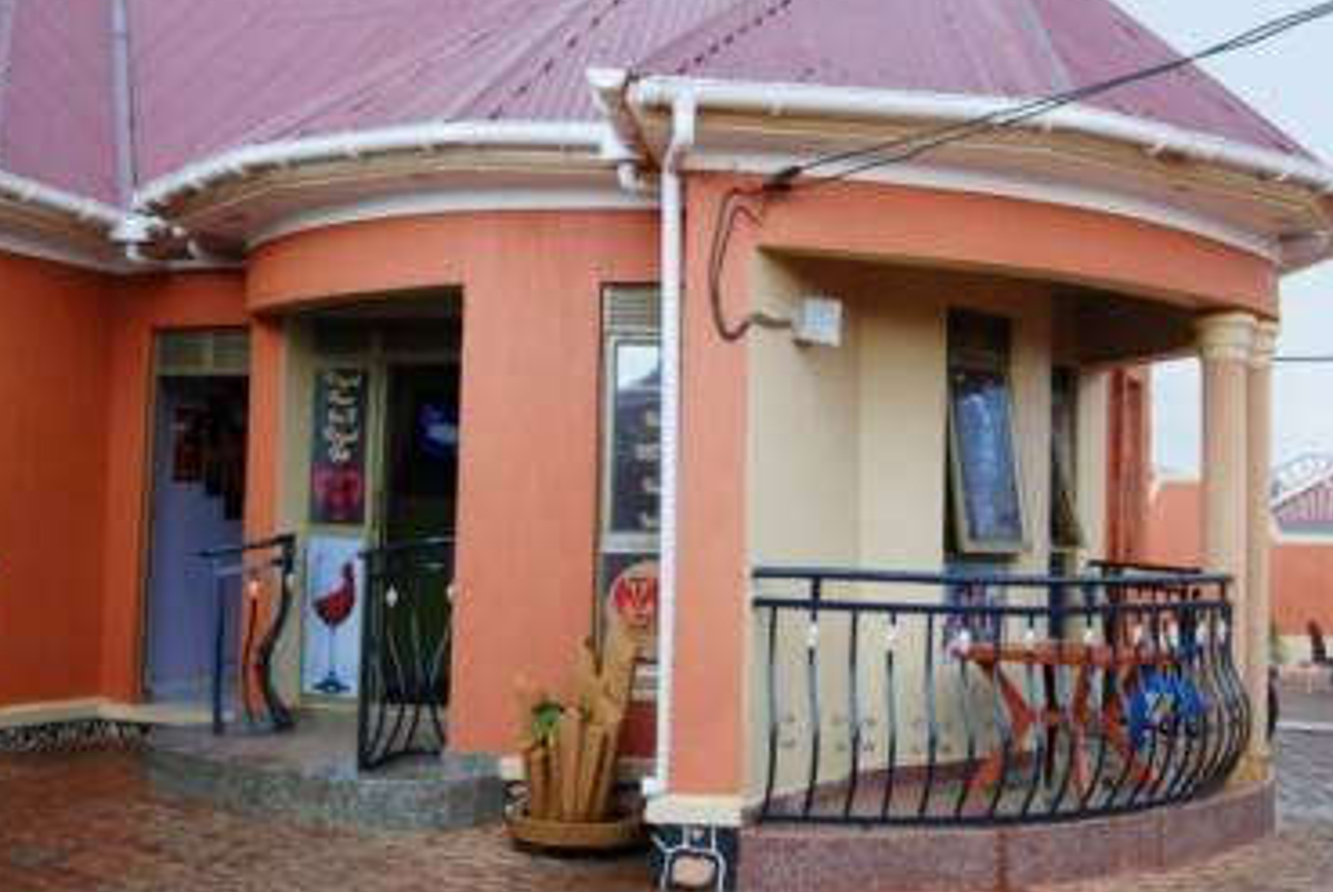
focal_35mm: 51
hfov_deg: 38.8
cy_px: 397
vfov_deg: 26.5
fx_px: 1891
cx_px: 647
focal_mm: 28
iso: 640
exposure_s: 1/200
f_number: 3.3
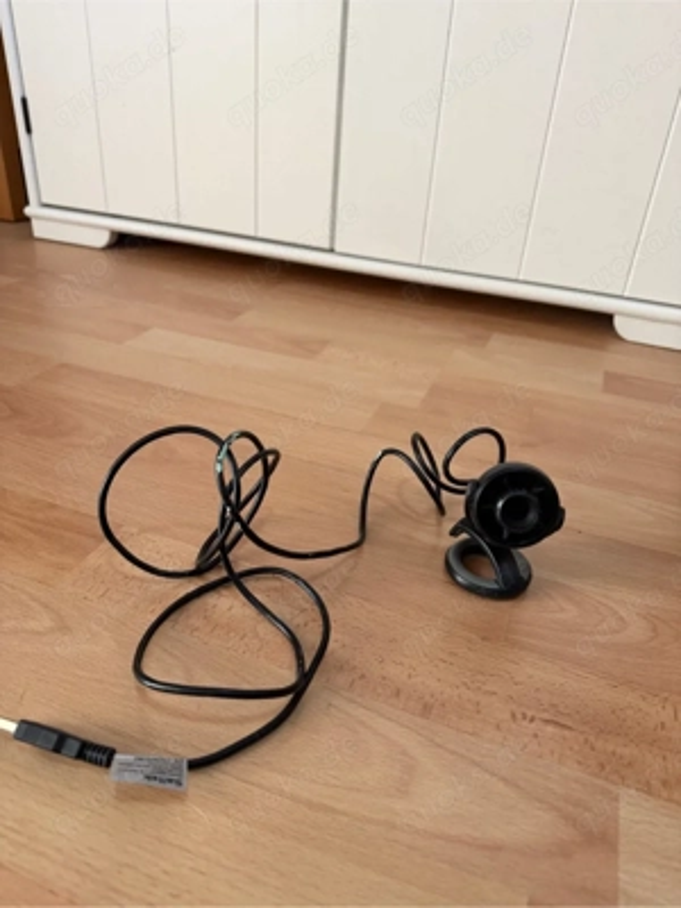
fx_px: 630
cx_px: 340
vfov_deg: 71.6
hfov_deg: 56.8
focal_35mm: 24
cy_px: 454
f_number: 1.78
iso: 250
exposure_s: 1/60
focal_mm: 6.76
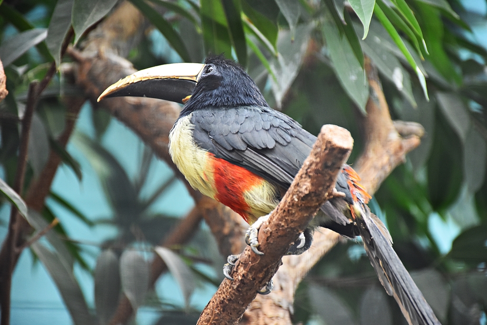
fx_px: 2638
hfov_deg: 10.5
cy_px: 162
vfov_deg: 7.0
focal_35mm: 195
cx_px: 244
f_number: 5.6
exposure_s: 1/60
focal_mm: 130
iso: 1400
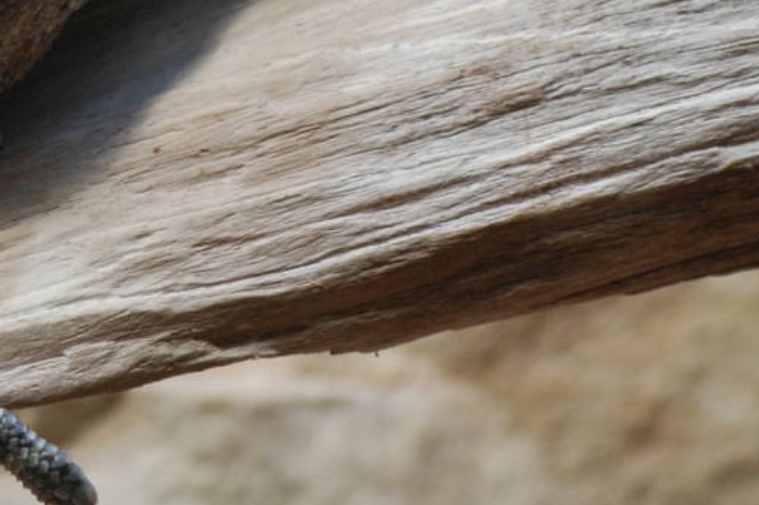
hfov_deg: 2.9
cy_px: -130
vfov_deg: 1.9
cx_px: -110
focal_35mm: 706
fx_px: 14875
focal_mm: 150
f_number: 4.5
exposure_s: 1/200
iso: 400
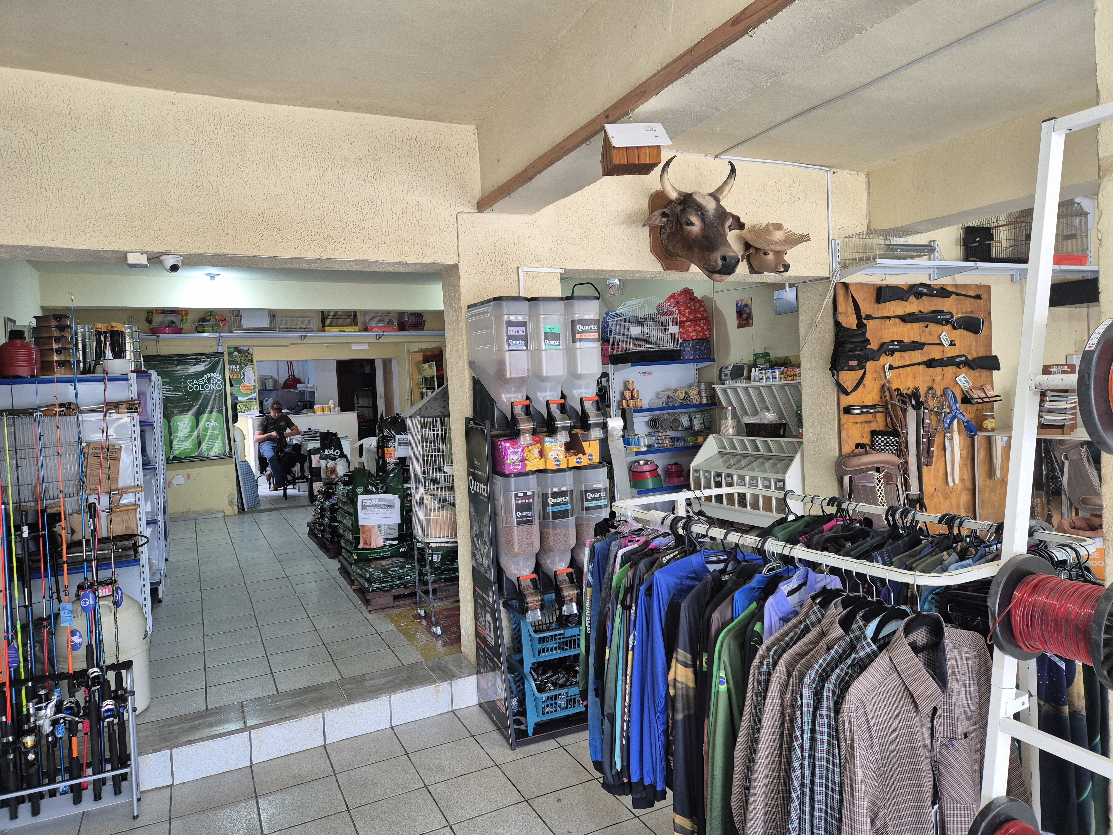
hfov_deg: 73.9
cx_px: 556
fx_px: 740
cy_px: 418
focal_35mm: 23
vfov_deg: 58.9
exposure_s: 1/120
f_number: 1.8
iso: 250
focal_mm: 5.4
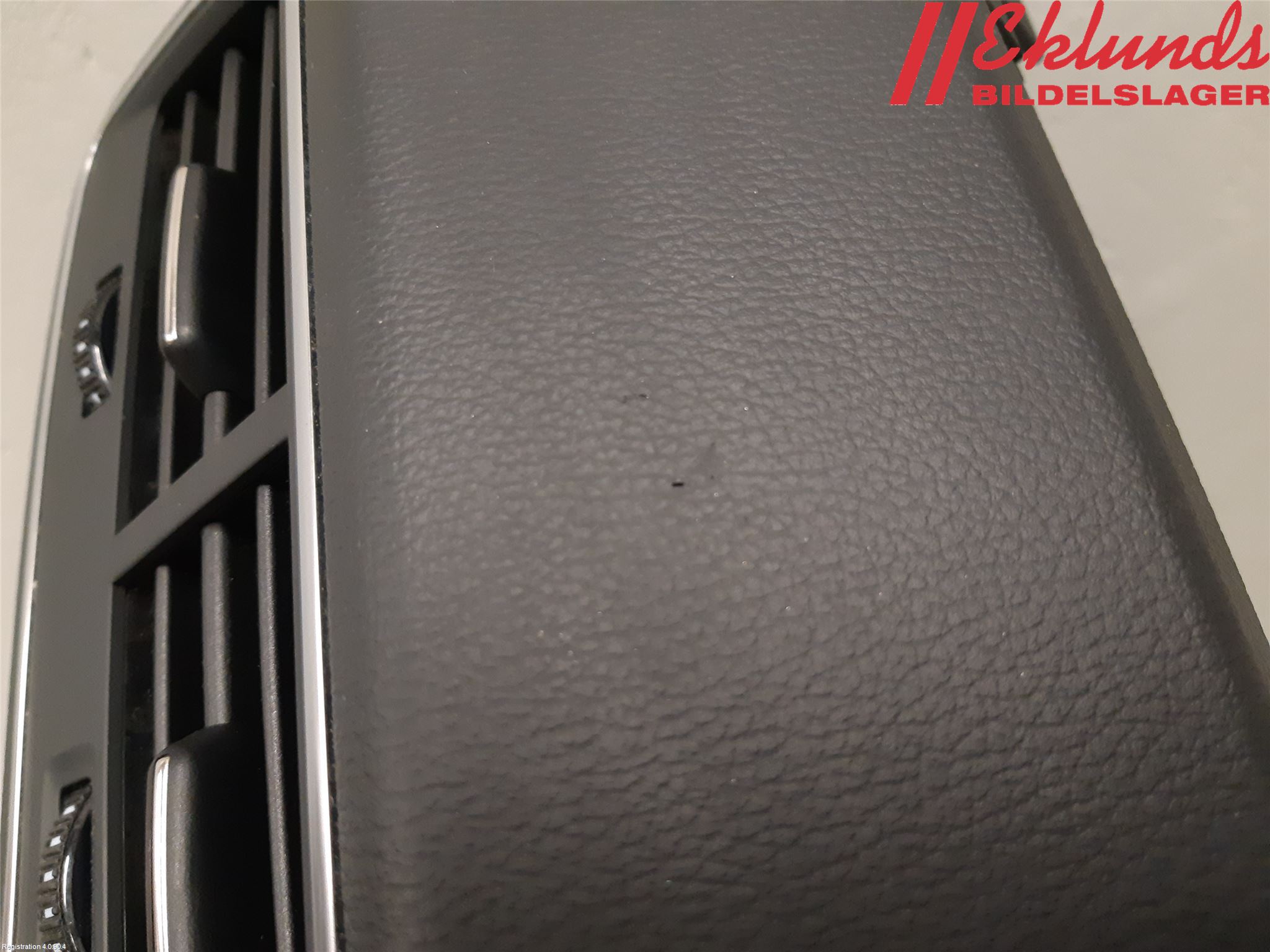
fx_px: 954
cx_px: 635
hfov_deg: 67.3
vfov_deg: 53.1
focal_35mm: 26
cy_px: 476
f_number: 1.7
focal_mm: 3.93
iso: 320
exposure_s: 1/50
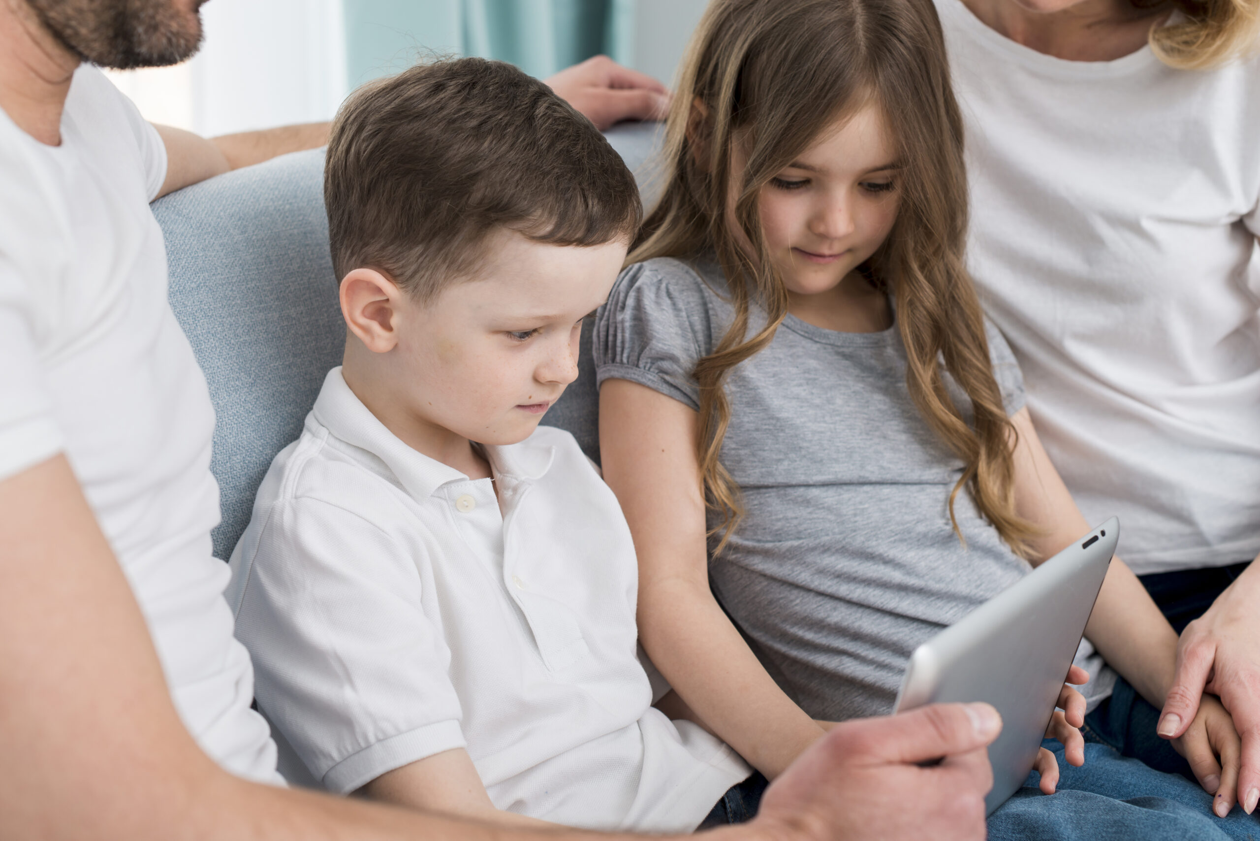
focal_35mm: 50
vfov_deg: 27.0
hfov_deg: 39.6
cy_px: 420
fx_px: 1750
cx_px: 630
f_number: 4
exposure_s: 1/160
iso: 250
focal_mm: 50
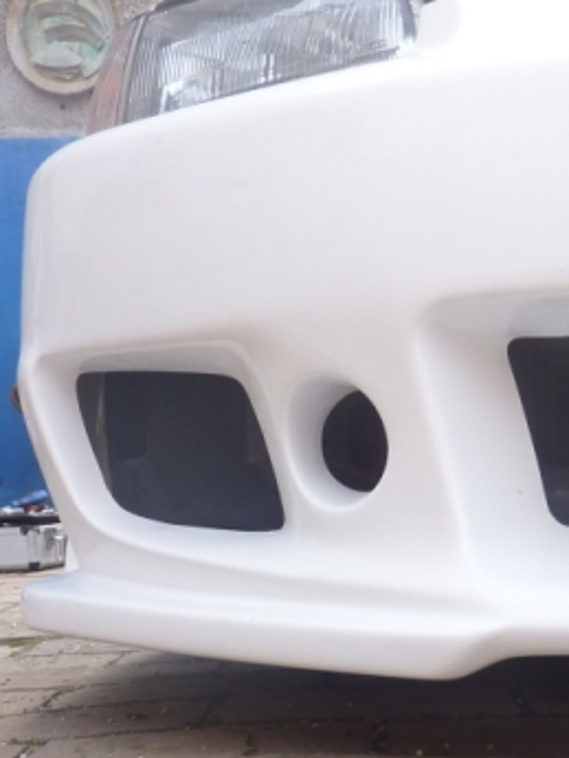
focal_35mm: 58
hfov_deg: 24.4
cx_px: 534
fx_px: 1270
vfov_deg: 32.2
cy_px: 626
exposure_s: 1/125
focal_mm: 4.1
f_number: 3.5
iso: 80
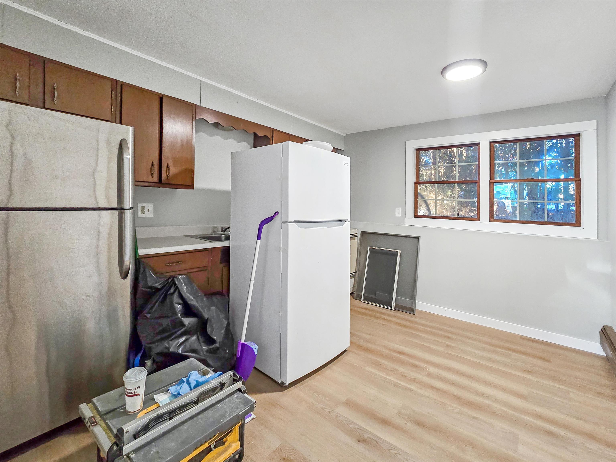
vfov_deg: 89.9
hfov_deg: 106.2
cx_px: 308
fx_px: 231
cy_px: 231
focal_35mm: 13
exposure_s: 1/60
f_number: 2.2
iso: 400
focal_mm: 2.2
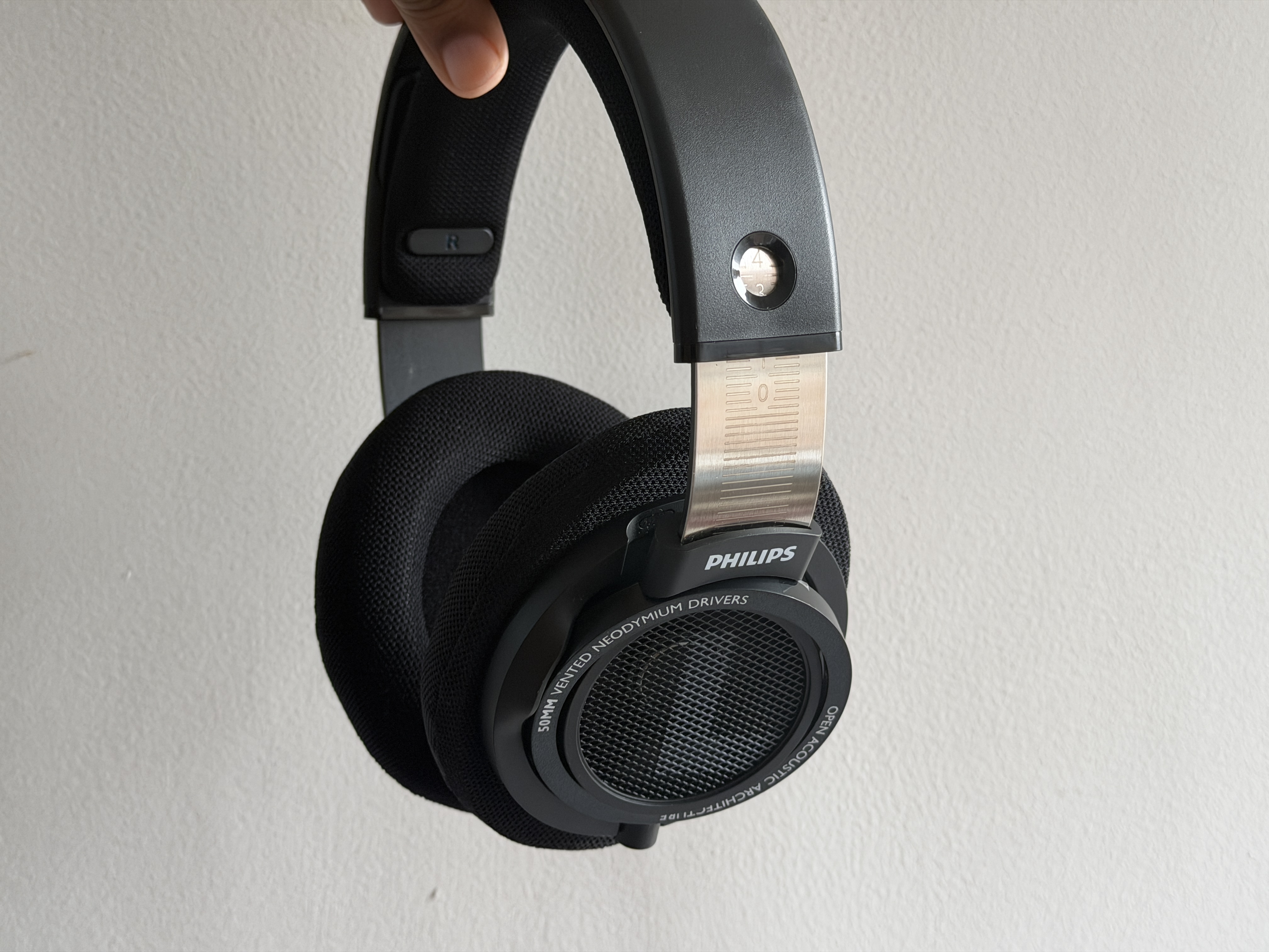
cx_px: 634
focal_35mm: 48
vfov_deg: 30.3
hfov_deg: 39.7
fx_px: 1760
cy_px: 476
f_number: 1.78
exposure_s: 1/127
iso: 50
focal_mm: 6.76
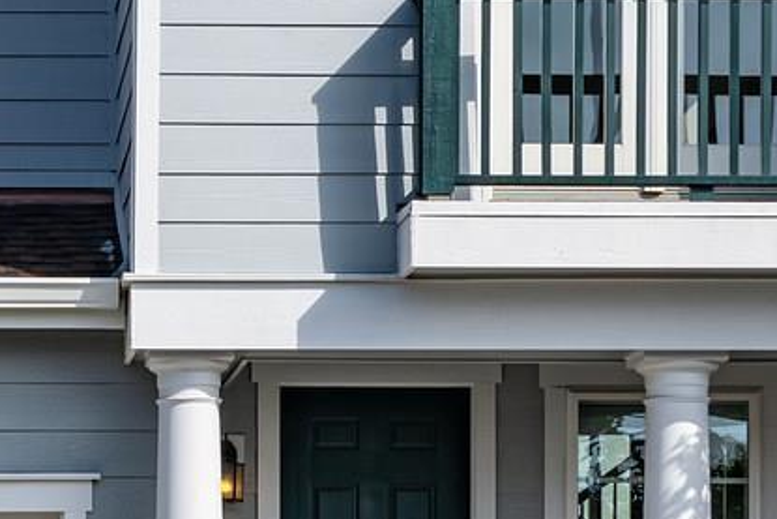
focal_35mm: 153
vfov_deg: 9.0
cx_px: 15
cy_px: 102
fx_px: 3303
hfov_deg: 13.3
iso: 64
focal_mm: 31
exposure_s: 1/160
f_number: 16
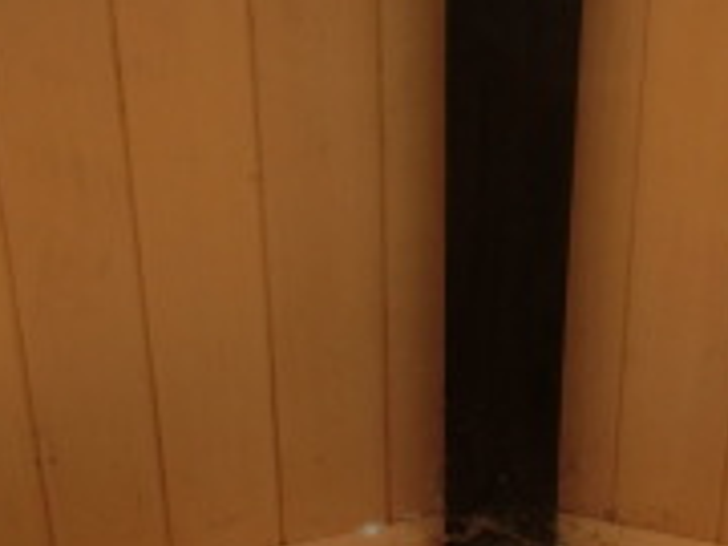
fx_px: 2166
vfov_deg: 13.8
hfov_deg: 19.0
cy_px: 728
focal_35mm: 103
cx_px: 461
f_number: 3.7
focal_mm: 5.2
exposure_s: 1/320
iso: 80
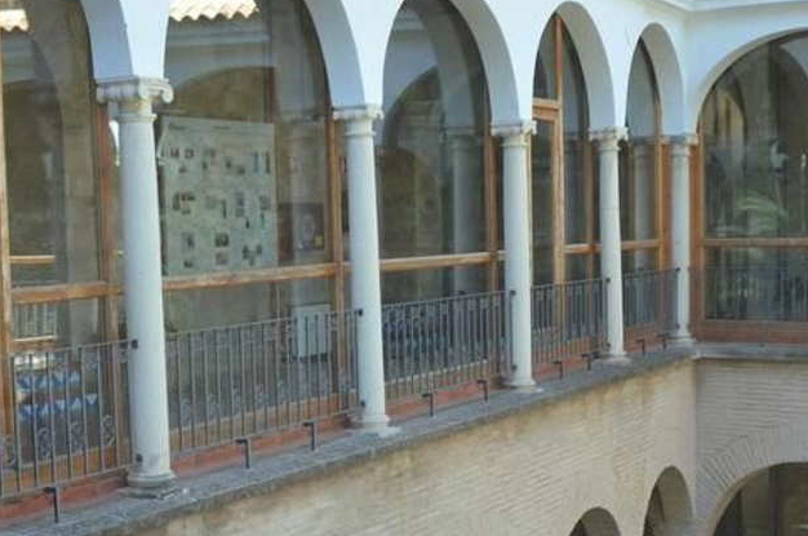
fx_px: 1546
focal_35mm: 69
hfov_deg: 29.3
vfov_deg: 19.4
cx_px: 345
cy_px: 459
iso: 800
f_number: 7.1
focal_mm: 18
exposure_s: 1/200
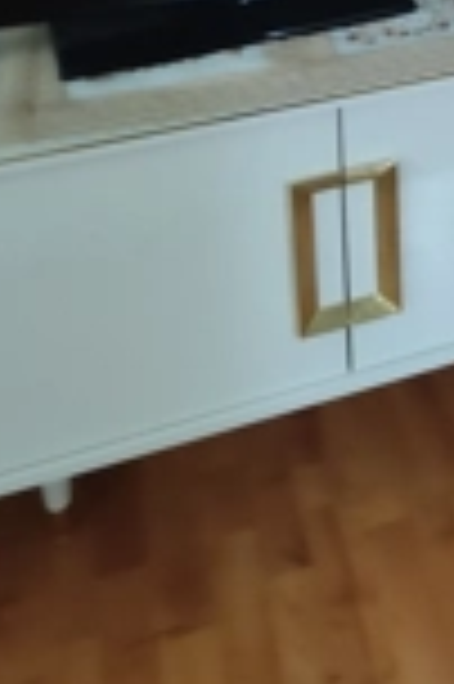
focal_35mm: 63
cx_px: 602
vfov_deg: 27.2
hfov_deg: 19.7
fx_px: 1194
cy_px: -189
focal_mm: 6.19
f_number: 1.65
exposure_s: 1/25
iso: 2000
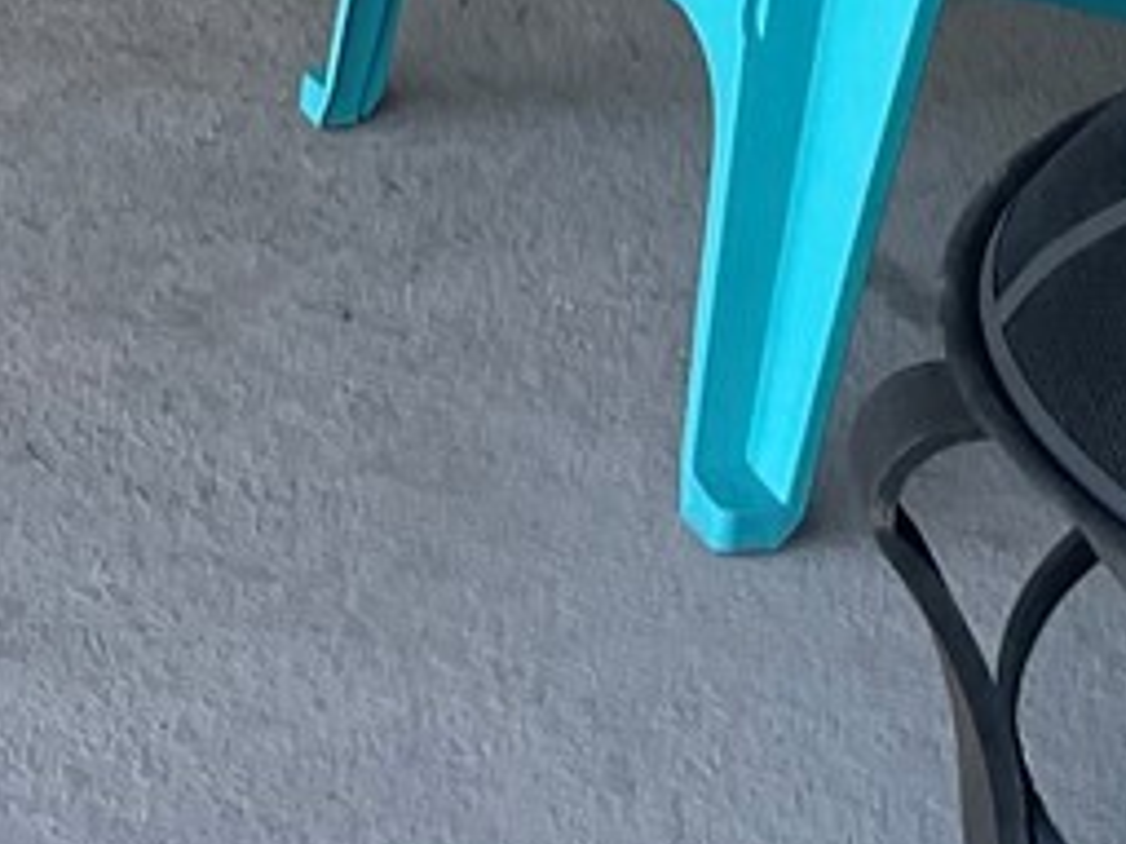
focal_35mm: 163
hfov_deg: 11.7
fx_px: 5300
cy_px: -1600
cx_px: -468
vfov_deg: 8.0
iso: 32
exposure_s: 1/388
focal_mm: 4.2
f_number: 1.6
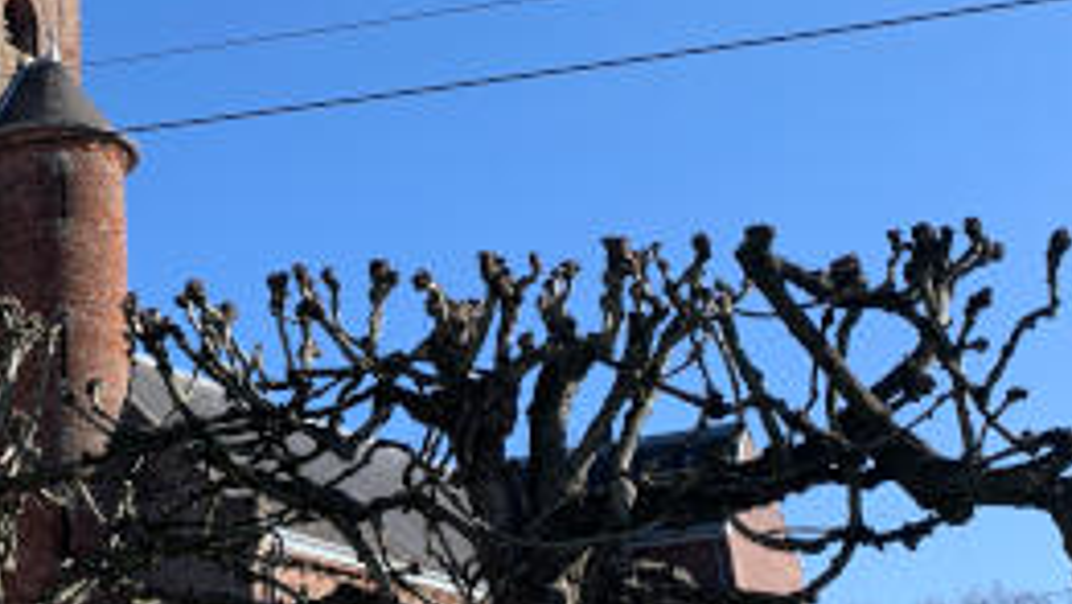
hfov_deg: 30.9
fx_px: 1848
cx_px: 111
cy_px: 222
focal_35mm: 65
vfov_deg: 18.5
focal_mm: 4.25
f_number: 1.8
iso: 25
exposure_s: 1/1406
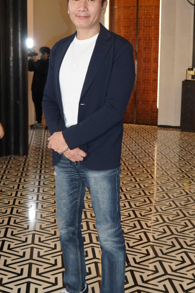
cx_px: 80
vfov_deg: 39.6
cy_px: 135
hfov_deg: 27.0
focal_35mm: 50
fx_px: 406
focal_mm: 28
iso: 2500
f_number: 4.5
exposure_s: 1/160
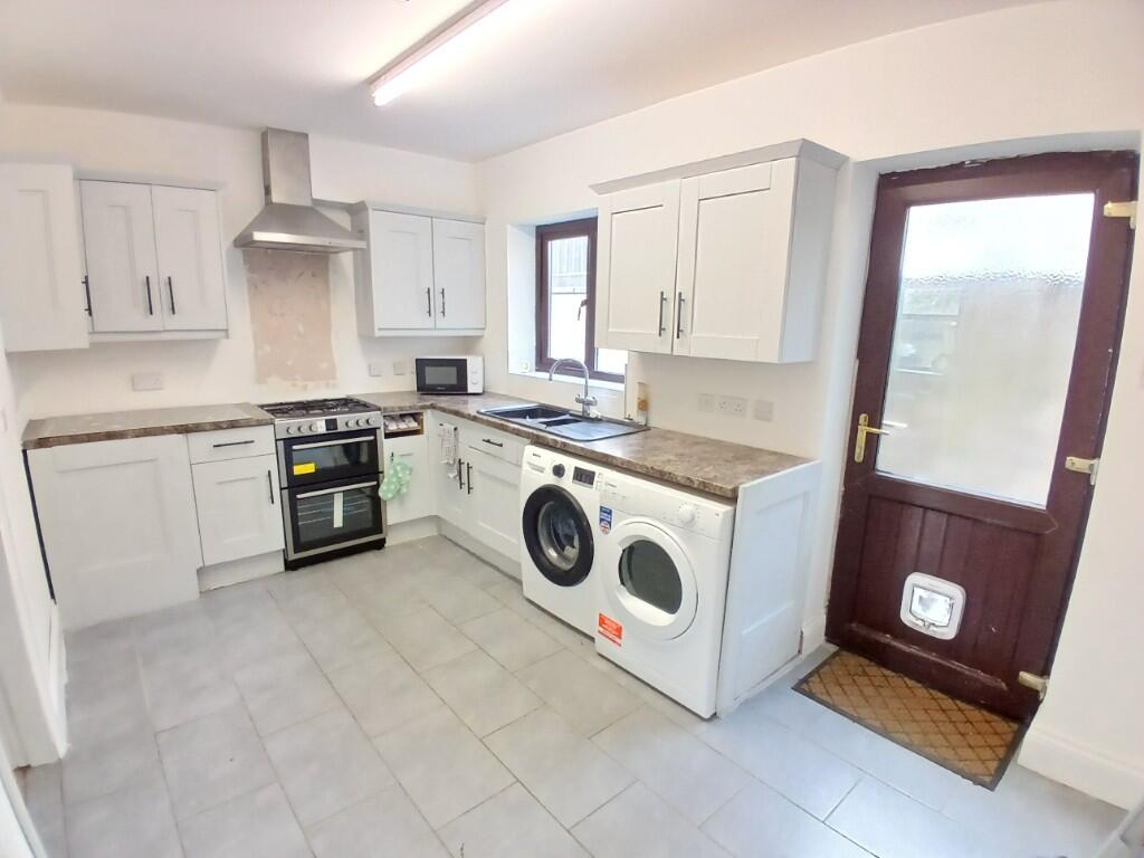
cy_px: 429
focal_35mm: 17
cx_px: 572
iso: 320
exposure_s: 1/33.3
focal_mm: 1.4
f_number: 2.2
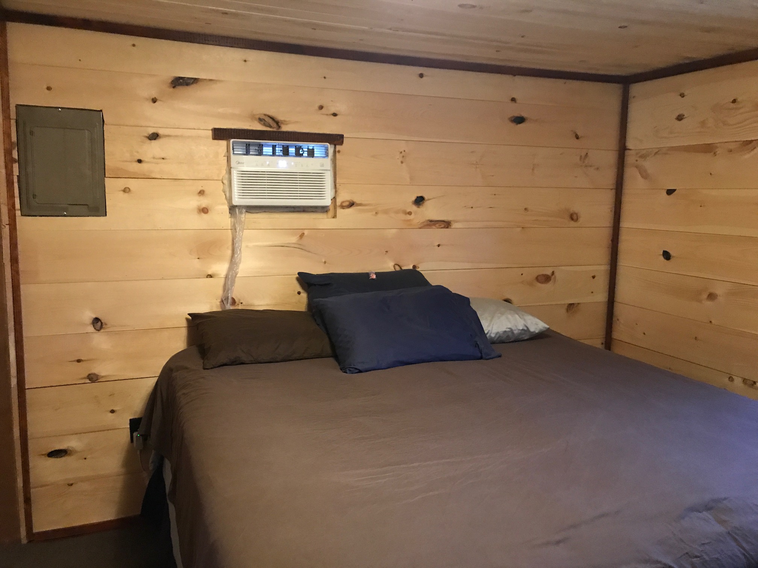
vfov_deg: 49.7
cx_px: 379
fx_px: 613
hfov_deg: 63.4
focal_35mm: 28
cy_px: 284
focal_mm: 3.99
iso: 80
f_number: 1.8
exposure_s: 1/5
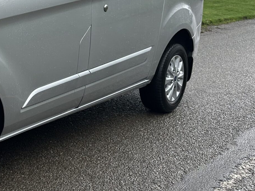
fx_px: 494
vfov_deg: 21.4
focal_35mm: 67
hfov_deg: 25.3
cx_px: -70
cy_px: 18
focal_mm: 6.86
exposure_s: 1/1374
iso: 80
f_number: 1.78
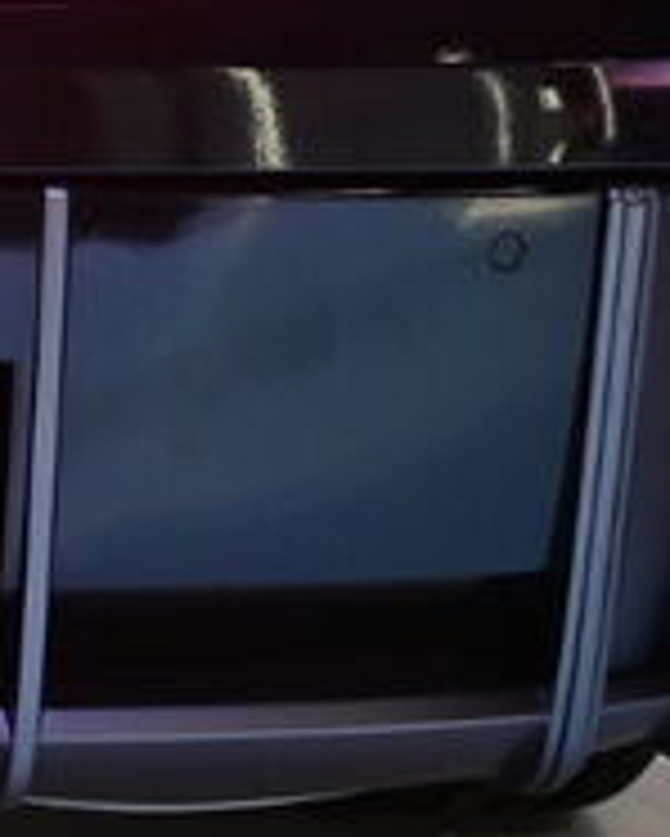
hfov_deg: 8.1
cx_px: -832
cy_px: -148
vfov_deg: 10.7
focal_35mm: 178
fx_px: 4399
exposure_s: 1/60
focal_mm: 24.5
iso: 100
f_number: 4.2
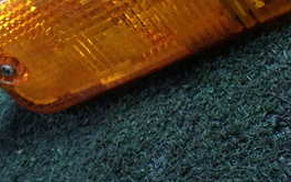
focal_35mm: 72
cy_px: -25
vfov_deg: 17.4
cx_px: 120
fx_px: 571
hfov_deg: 28.5
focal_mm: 5.4
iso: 800
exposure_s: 1/80
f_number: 2.3
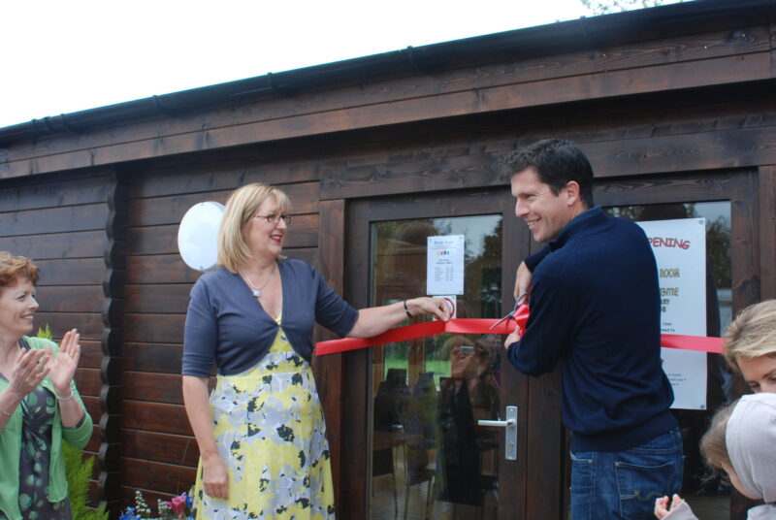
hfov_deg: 46.3
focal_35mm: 42
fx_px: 907
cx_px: 388
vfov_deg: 32.0
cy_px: 260
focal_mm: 28
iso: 180
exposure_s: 1/125
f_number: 5.6
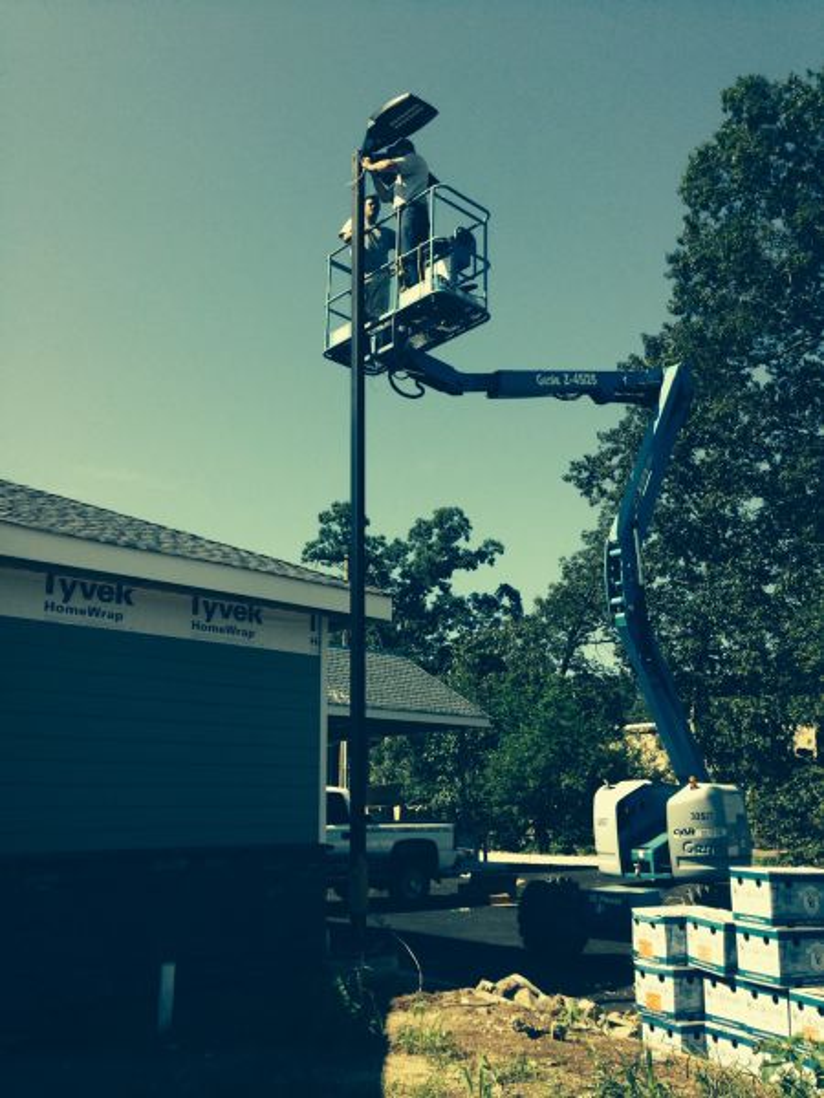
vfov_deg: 55.4
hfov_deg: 42.9
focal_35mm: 33
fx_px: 1047
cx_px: 412
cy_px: 549
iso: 50
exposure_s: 1/963
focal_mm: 4.12
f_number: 2.4
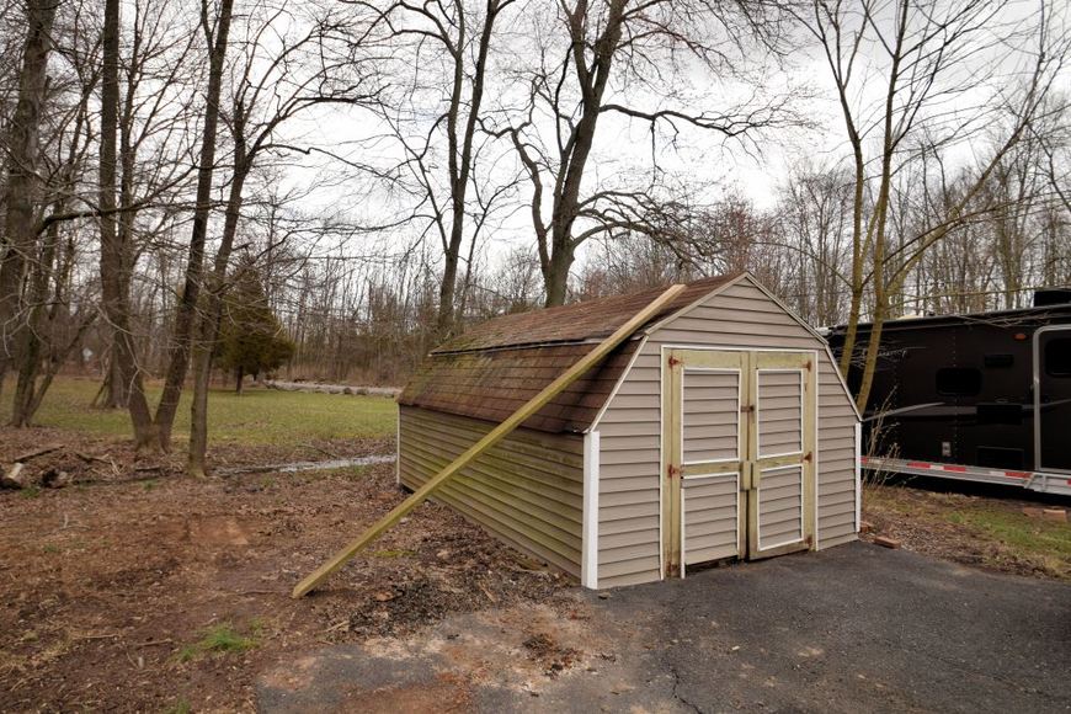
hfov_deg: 90.0
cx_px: 536
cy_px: 357
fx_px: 535
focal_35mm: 18
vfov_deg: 67.4
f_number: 8
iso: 100
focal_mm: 12
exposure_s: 1/200
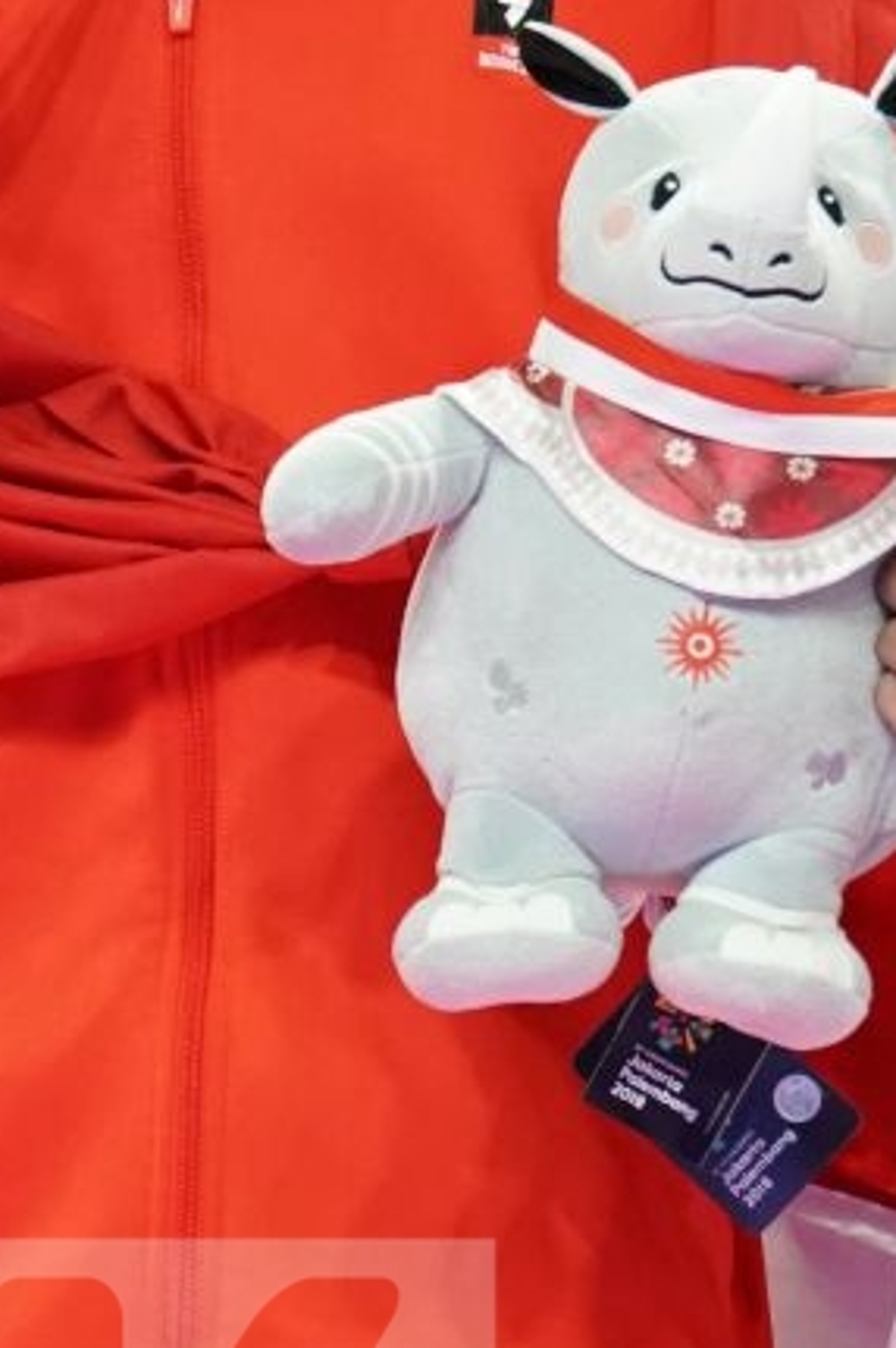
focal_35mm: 1173
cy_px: 411
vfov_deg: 1.8
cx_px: 204
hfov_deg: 1.2
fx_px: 43859
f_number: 4
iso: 3200
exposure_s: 1/500
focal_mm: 280
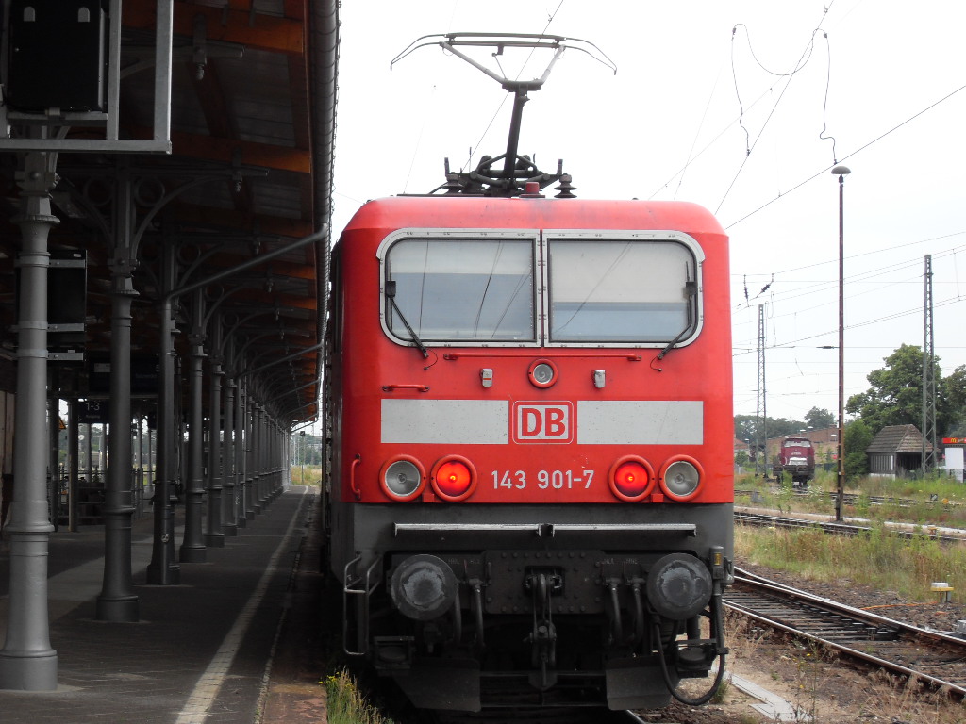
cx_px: 483
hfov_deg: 24.7
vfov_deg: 18.7
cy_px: 362
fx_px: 2205
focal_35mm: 79
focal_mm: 13.5
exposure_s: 1/125
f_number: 4.4
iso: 100
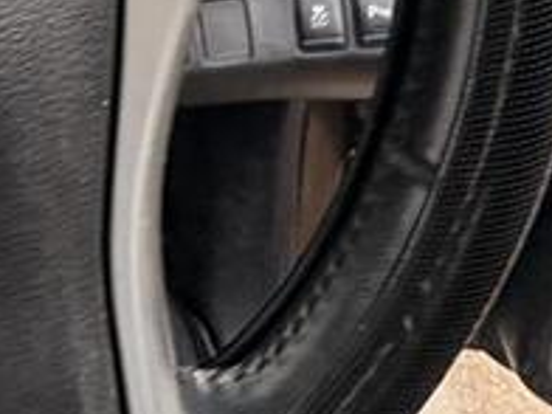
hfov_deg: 27.7
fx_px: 1021
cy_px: -17
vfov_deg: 21.9
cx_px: -51
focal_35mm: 64
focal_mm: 2.22
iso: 200
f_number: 2.2
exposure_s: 1/84
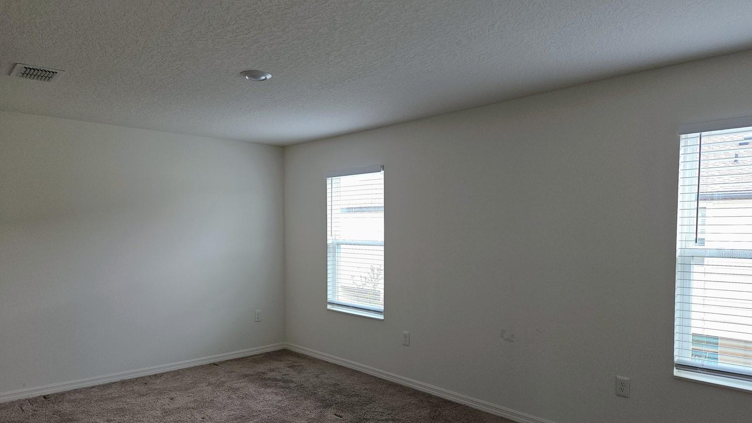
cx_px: 373
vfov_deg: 44.1
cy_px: 254
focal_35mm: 26
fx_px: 518
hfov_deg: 71.9
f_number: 1.8
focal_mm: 5.4
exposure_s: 1/60
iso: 32
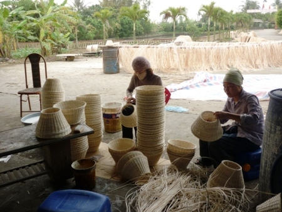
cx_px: 141
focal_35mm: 33
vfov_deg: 43.0
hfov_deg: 55.3
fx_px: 269
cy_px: 106
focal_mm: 5.5
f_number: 2.8
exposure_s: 1/200
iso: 80
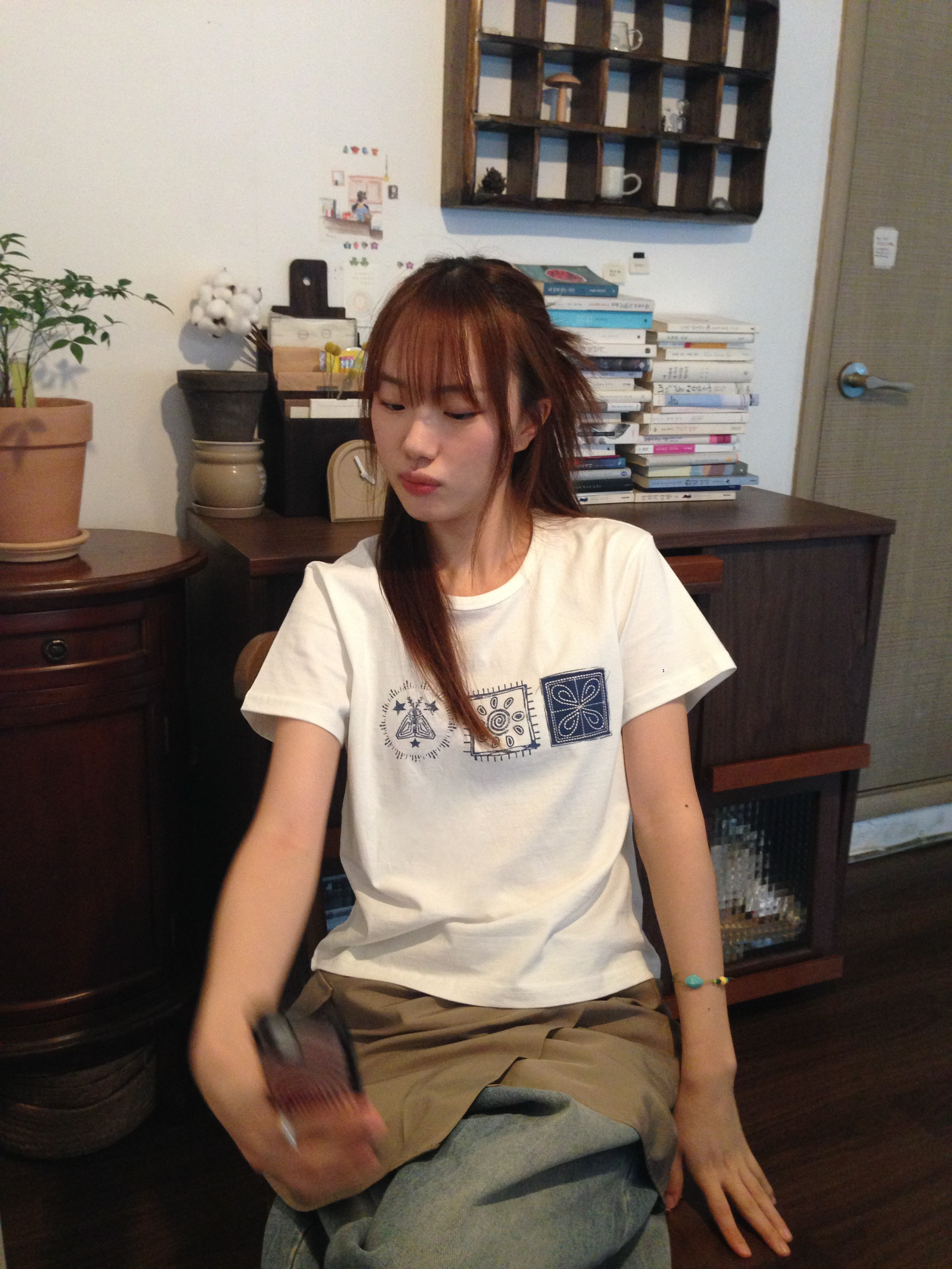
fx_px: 1210
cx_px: 476
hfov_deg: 42.9
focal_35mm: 33
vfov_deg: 55.4
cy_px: 634
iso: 250
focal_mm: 4.12
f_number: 2.4
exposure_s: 1/20
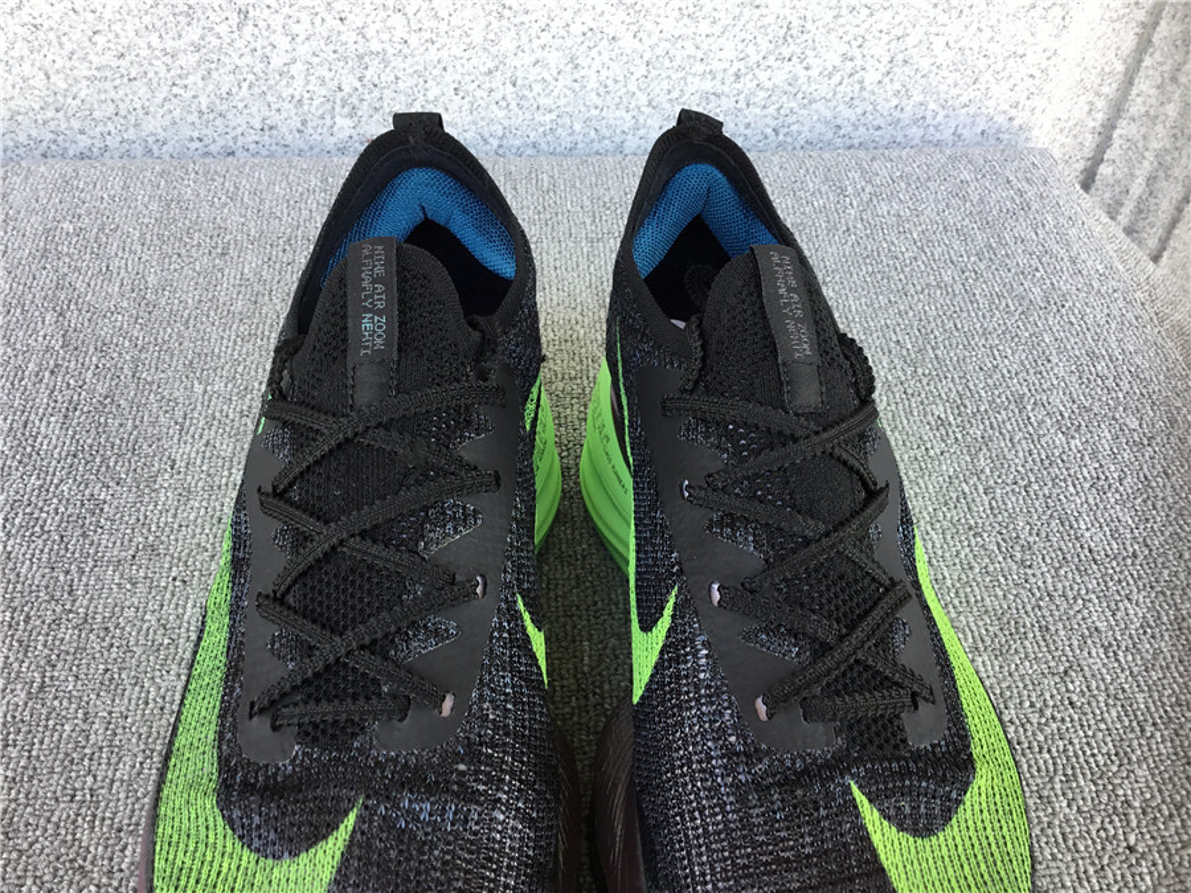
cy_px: 446
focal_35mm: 31
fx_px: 1067
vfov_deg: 45.4
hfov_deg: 58.4
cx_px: 596
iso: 40
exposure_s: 1/100
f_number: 2.4
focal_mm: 3.3
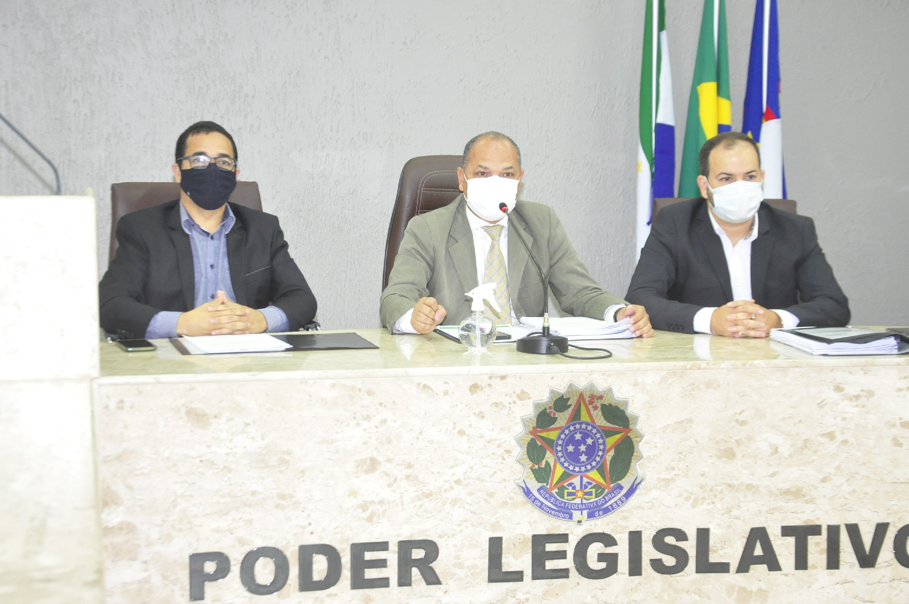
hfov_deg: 28.1
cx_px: 454
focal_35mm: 72
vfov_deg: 18.9
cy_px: 302
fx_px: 1816
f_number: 5.6
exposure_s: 1/60
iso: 2000
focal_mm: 48
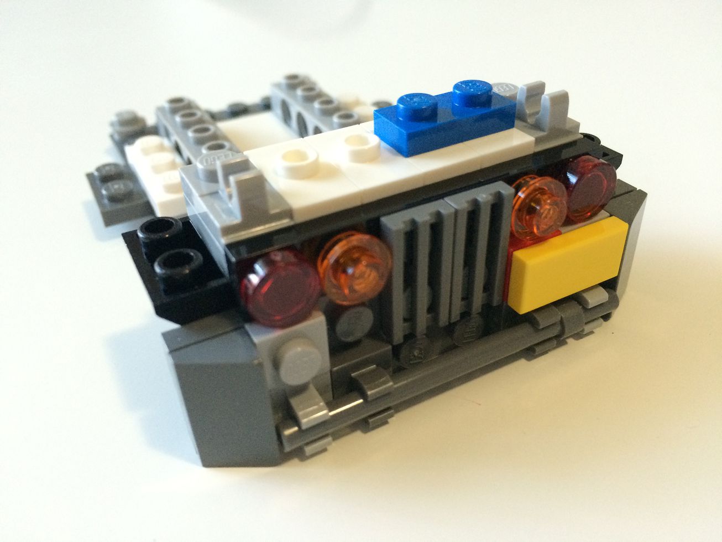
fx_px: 605
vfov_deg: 48.2
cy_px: 271
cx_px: 361
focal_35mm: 29
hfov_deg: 61.7
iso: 250
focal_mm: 4.15
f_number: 2.2
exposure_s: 1/30
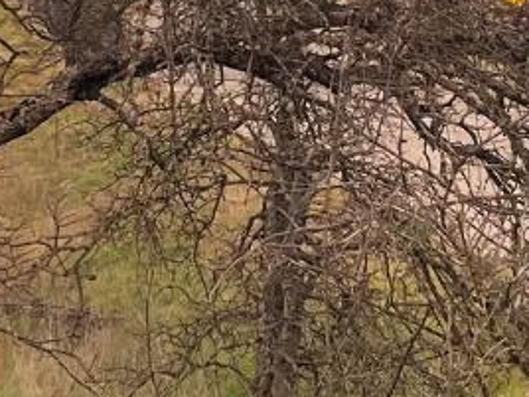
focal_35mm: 140
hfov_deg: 14.1
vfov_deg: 10.4
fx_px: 2139
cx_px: 284
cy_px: -86
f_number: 1.6
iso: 64
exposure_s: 1/121
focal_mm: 5.1
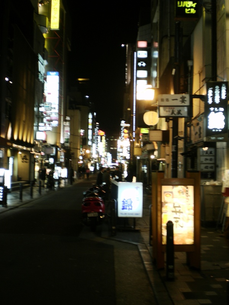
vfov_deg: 42.9
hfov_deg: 32.9
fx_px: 388
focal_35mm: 44
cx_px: 114
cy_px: 152
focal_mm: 7.4
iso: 72
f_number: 3.5
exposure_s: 1/8
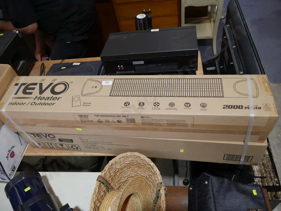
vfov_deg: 49.8
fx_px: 227
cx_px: 140
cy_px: 106
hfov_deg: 63.4
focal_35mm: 28
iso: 200
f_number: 3.5
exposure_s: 1/100
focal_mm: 14
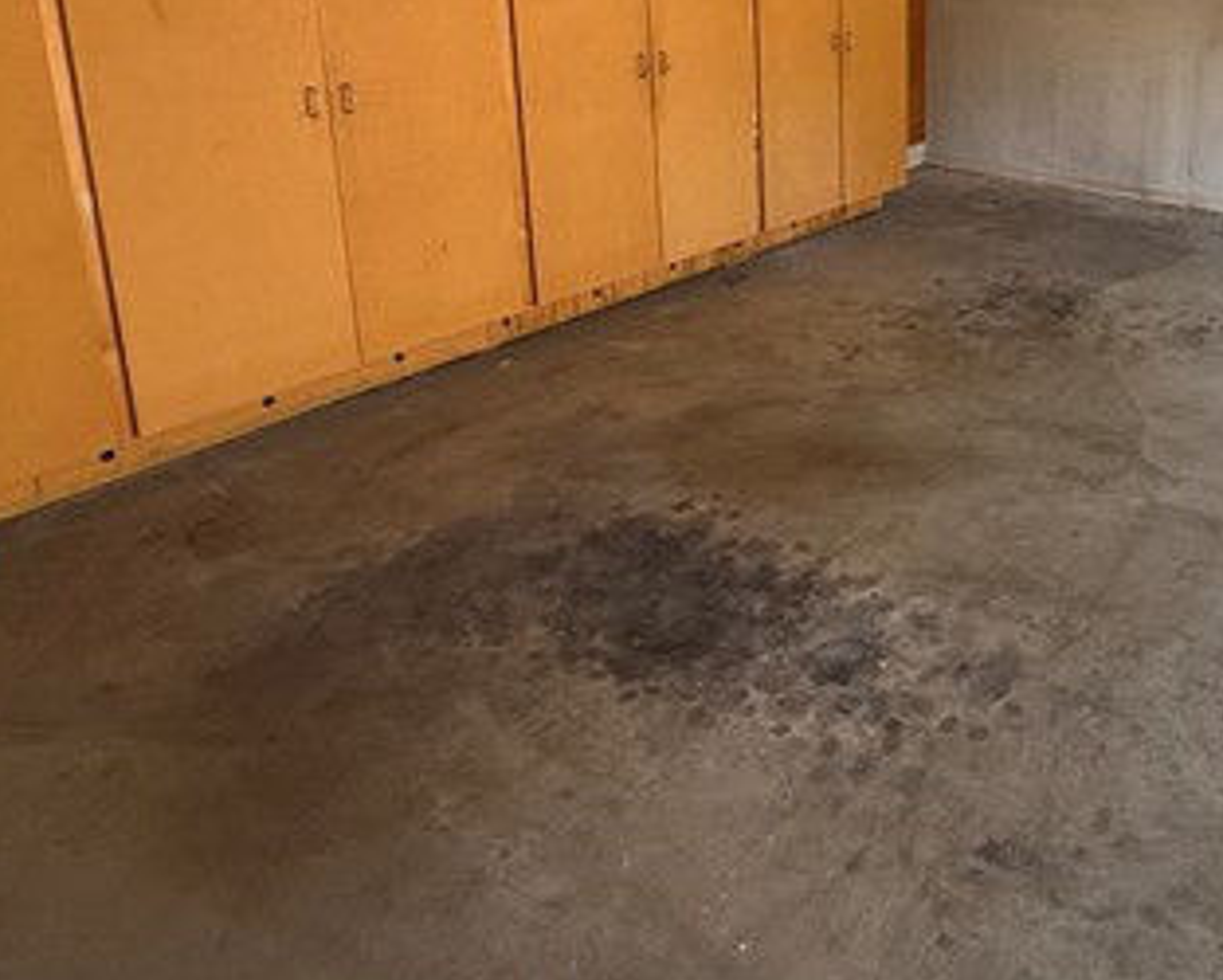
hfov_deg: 54.9
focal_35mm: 28
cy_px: 145
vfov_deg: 47.6
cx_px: 1078
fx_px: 1014
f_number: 2.2
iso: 80
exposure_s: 1/99
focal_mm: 2.22
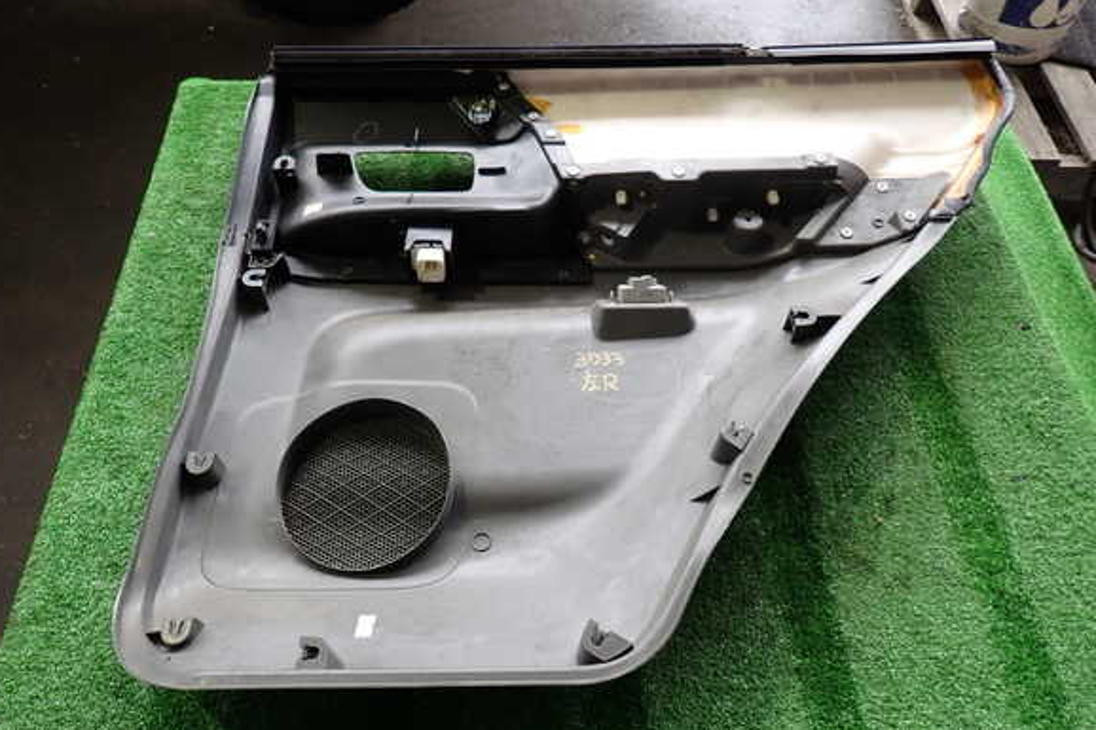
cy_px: 377
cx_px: 542
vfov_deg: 47.9
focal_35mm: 27
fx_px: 822
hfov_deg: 67.4
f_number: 2
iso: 125
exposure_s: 1/60
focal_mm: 4.5
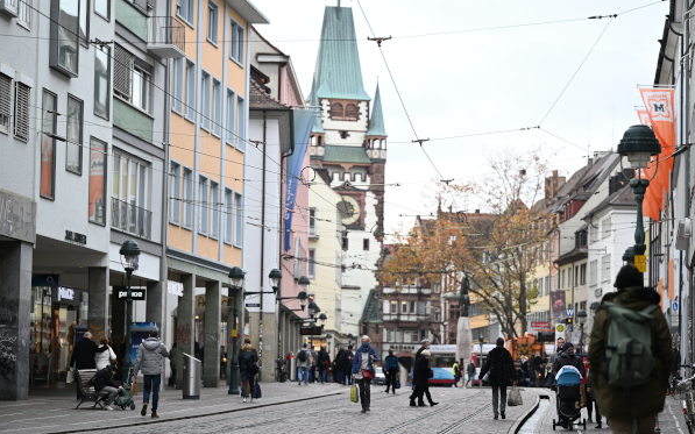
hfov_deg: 17.0
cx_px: 347
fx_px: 2330
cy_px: 212
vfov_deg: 10.6
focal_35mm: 123
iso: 400
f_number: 2.8
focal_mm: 120
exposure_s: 1/800
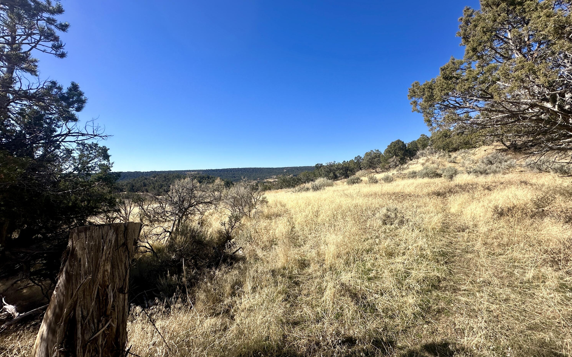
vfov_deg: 74.8
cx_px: 288
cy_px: 175
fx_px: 234
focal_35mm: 15
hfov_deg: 101.5
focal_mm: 2.22
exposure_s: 1/2398
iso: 50
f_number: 2.2
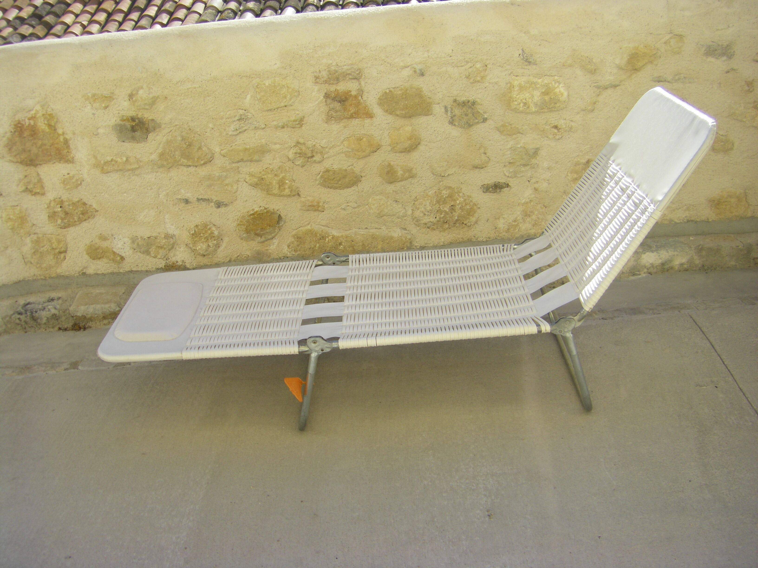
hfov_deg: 49.0
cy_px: 284
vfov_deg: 37.7
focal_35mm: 38
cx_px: 379
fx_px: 832
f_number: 7
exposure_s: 1/125
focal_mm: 6.3
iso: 64
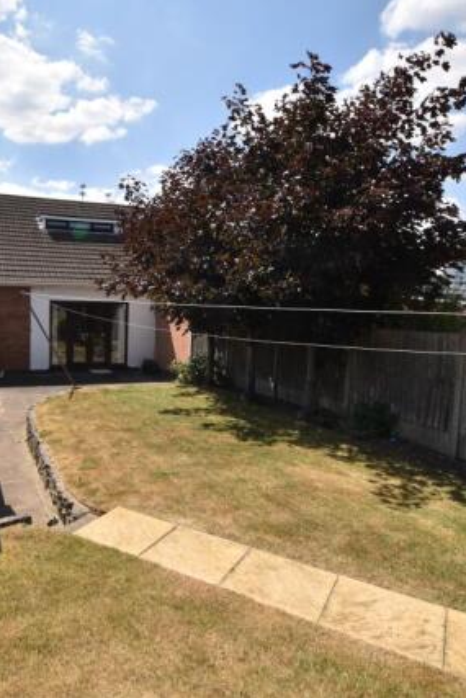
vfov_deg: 76.1
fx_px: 446
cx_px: 140
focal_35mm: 23
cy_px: 342
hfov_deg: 53.6
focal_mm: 10
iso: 100
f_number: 8
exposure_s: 1/250
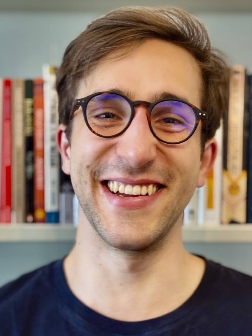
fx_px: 563
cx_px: 133
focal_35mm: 58
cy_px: 147
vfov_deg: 33.2
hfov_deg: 25.2
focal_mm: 6.76
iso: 80
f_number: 1.78
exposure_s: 1/50
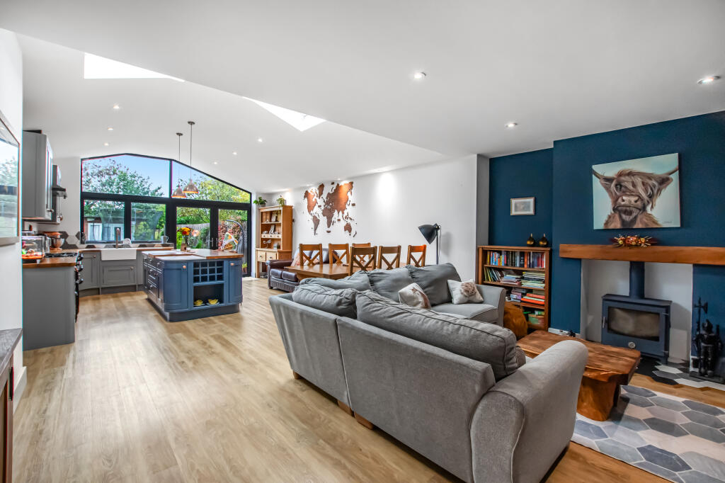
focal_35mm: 15
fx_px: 302
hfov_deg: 100.4
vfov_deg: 77.3
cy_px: 242
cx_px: 362
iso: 320
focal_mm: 10
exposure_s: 1/13
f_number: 9
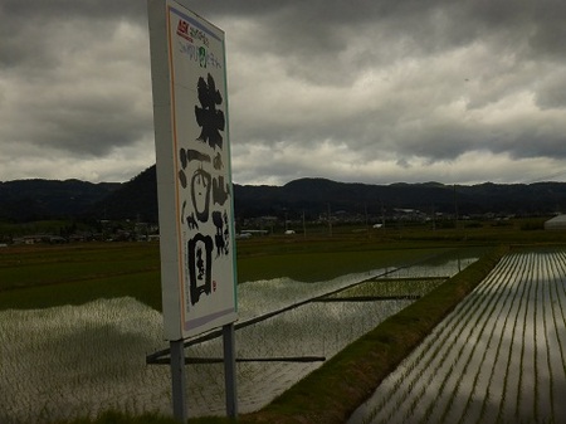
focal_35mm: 52
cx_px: 283
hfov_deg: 36.8
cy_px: 212
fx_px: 850
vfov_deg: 28.0
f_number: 4.1
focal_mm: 9.2
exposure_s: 1/1300
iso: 100
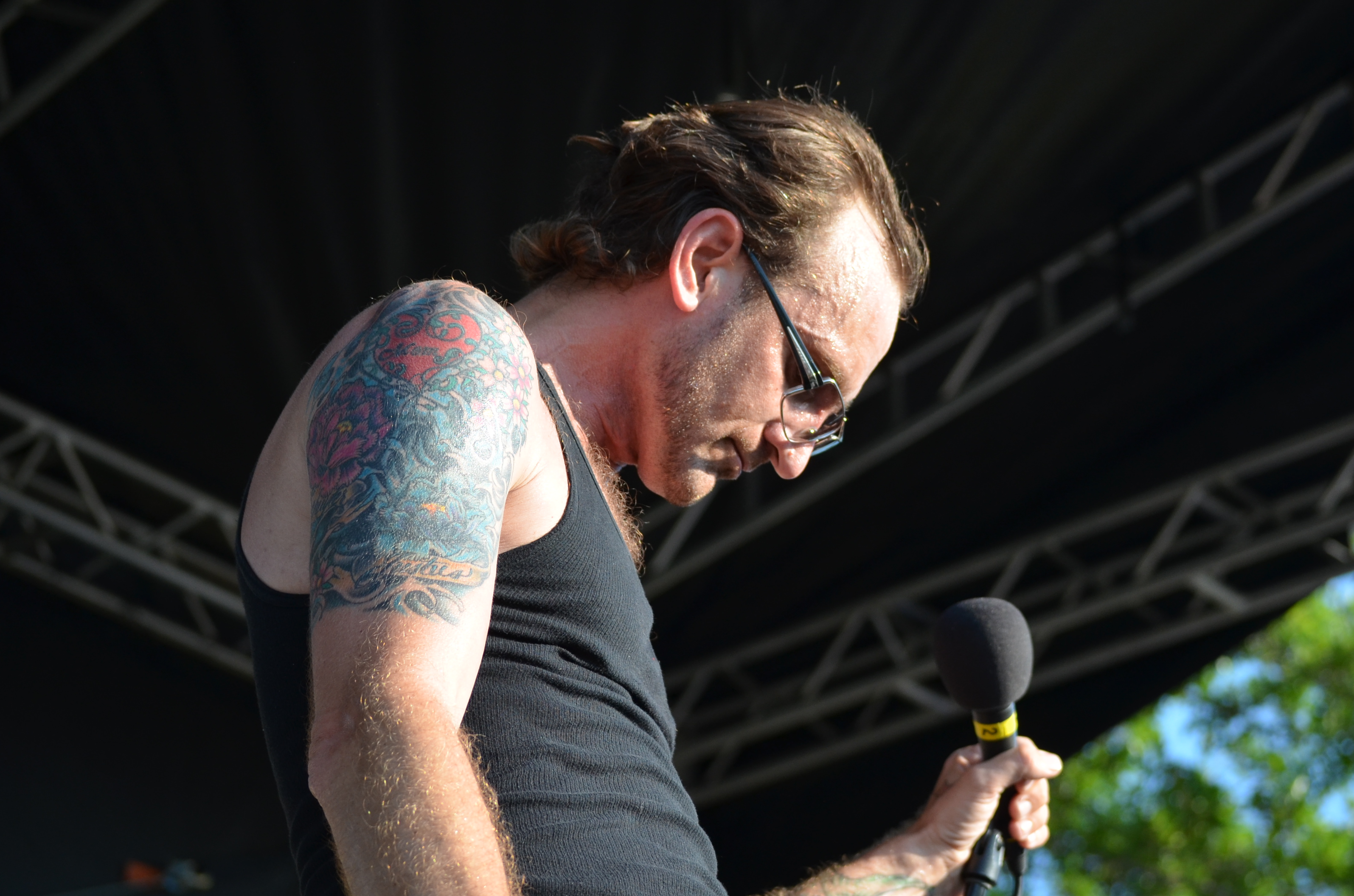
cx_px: 717
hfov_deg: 21.4
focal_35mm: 96
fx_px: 3587
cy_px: 497
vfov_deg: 14.2
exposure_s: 1/1000
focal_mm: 55
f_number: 4
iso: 400
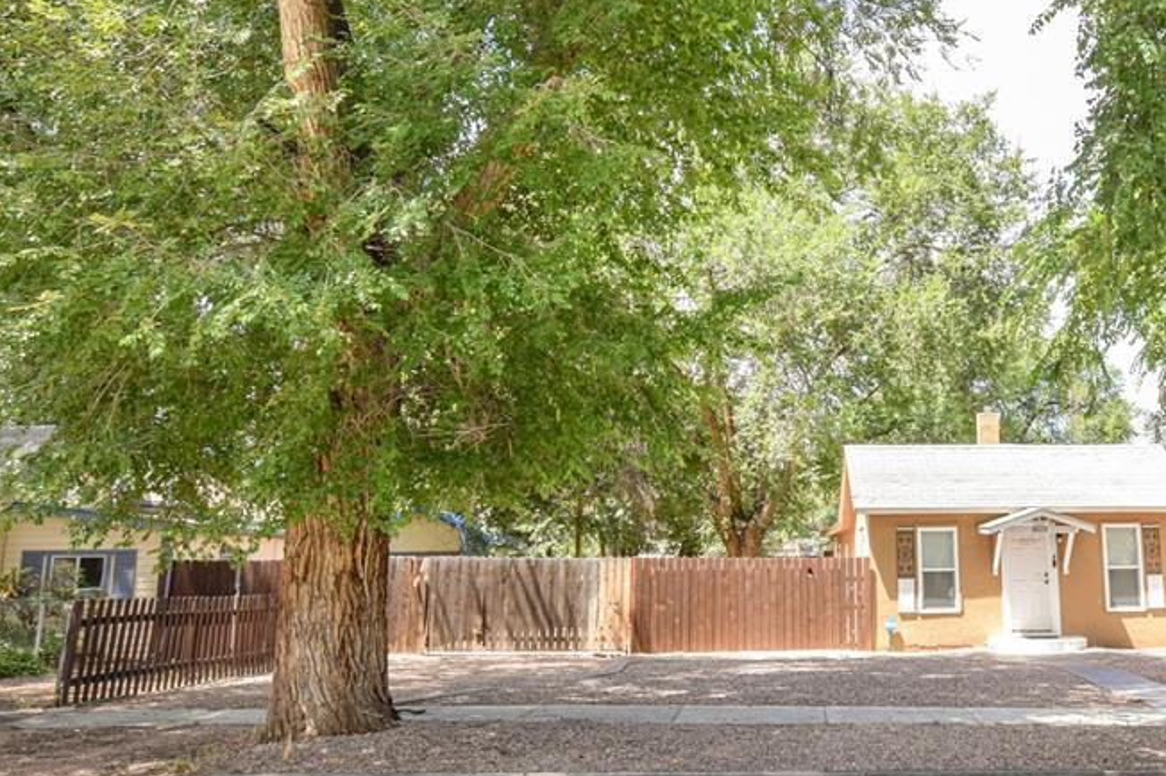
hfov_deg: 54.9
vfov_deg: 39.9
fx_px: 1068
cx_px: 855
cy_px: 338
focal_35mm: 33
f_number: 13
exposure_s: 1/80
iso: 320
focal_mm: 14
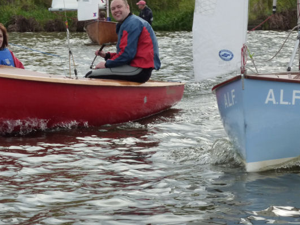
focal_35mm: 194
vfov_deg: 7.7
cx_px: 144
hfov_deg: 10.2
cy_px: 73
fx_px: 1681
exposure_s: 1/400
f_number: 4.4
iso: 200
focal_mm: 21
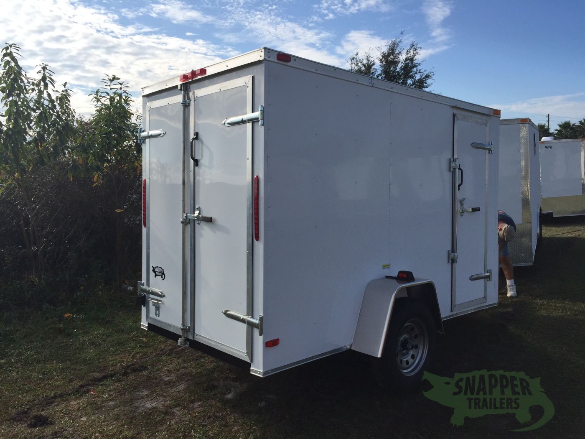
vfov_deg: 48.2
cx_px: 292
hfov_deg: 61.7
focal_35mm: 29
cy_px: 220
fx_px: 490
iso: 32
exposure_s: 1/2326
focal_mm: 4.15
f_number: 2.2
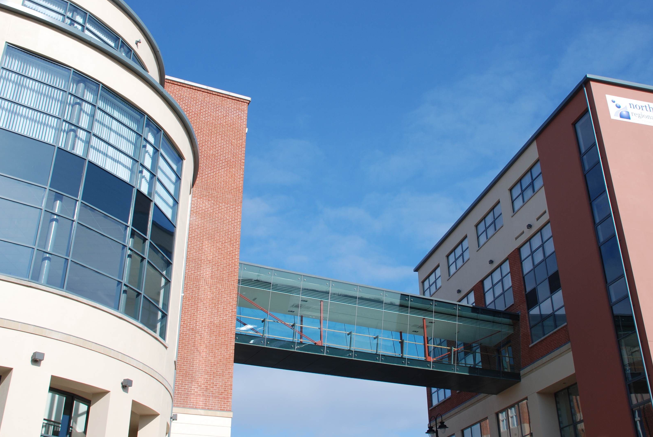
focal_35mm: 40
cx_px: 358
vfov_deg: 33.5
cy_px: 221
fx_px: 726
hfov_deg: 48.3
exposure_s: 1/200
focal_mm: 22
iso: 100
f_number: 7.1
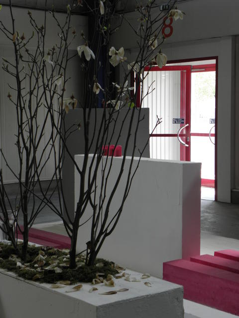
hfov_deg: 21.0
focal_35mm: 70
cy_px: 159
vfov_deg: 27.8
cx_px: 120
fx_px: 644
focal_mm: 12.55
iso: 125
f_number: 3.8
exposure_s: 1/50
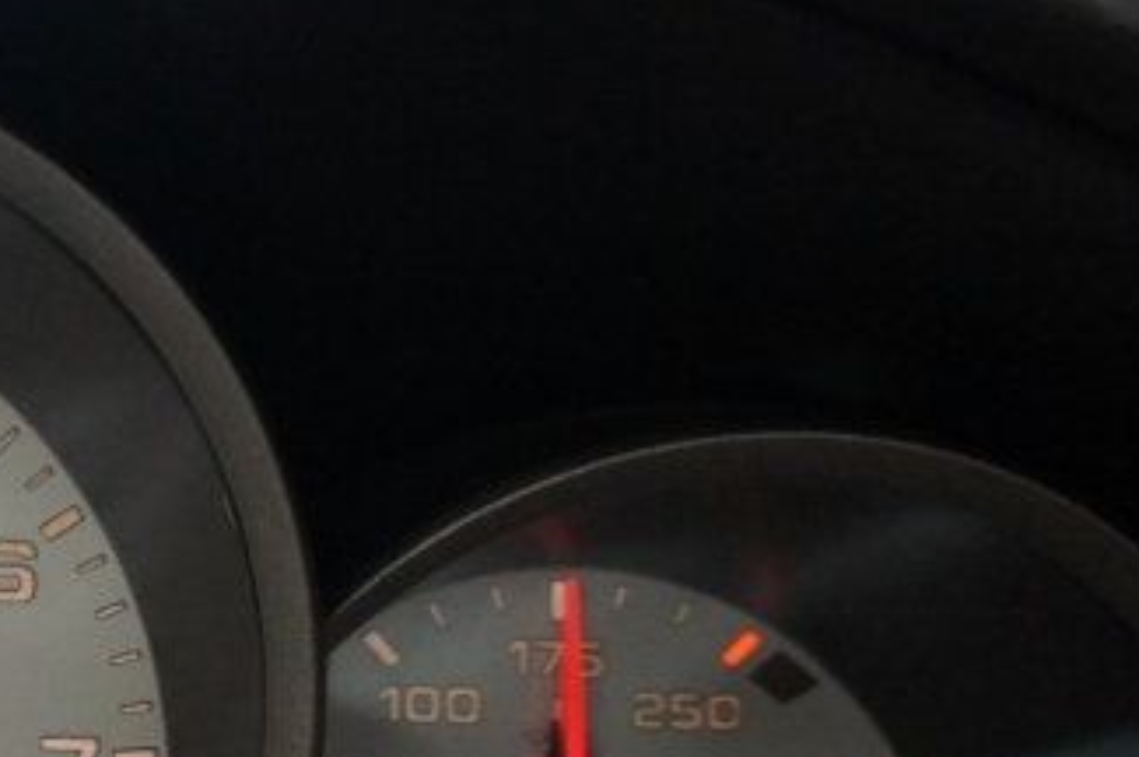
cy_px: 769
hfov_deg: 21.0
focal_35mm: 85
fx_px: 2687
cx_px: -466
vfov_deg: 15.7
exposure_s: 1/30
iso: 1600
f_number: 3.5
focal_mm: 18
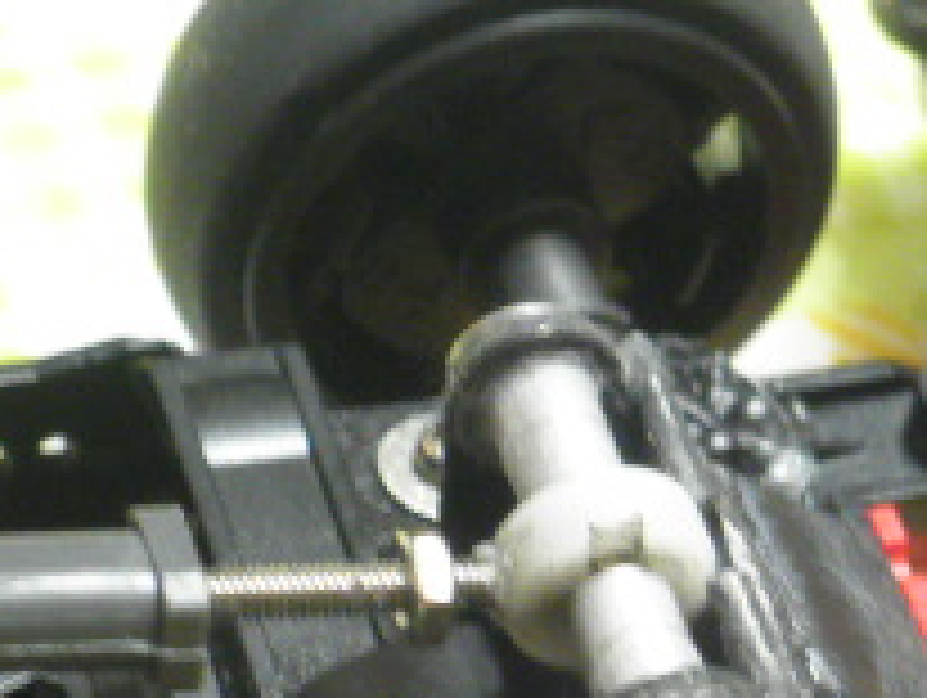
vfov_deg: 10.0
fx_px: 3914
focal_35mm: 146
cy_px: 824
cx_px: 738
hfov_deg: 13.4
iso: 160
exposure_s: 1/4
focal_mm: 8.3
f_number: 3.4
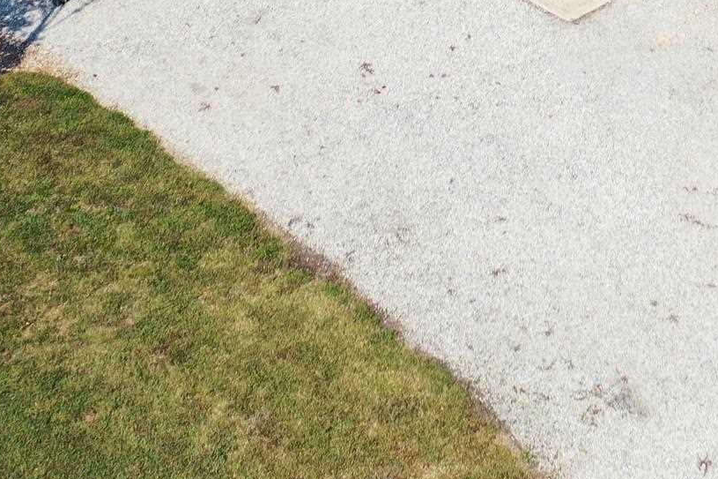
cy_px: -300
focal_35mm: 94
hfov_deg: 20.9
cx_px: 734
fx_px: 1874
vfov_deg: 13.5
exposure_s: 1/1600
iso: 100
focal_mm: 10.26
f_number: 2.8
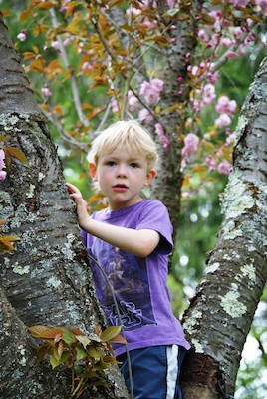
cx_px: 134
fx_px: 1297
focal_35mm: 117
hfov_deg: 11.8
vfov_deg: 17.5
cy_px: 200
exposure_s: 1/200
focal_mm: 78
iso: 200
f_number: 4.5
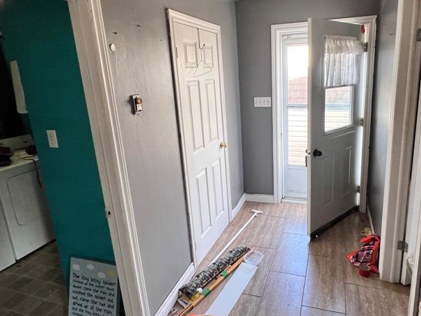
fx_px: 268
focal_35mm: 22
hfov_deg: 75.7
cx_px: 248
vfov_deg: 60.9
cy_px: 140
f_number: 1.8
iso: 64
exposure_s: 1/99
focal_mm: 1.57
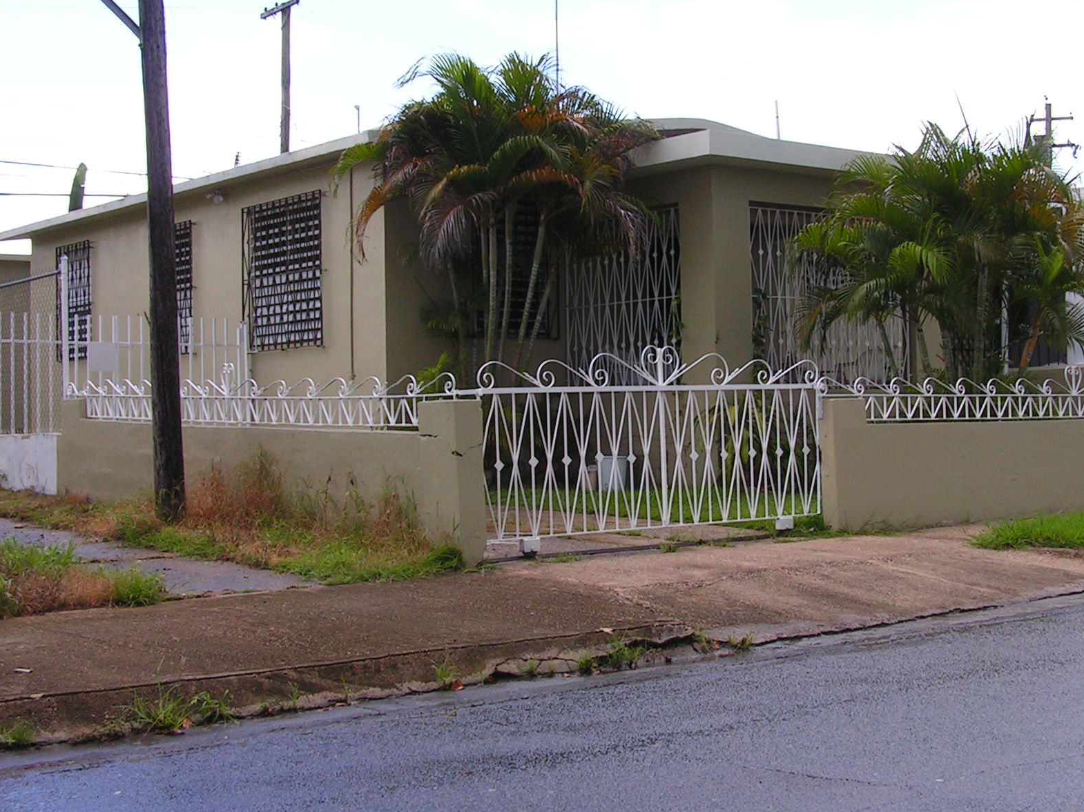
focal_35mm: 55
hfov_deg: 34.8
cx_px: 650
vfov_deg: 26.5
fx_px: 1722
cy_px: 376
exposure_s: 1/100
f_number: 5.6
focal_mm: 6.3
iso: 50
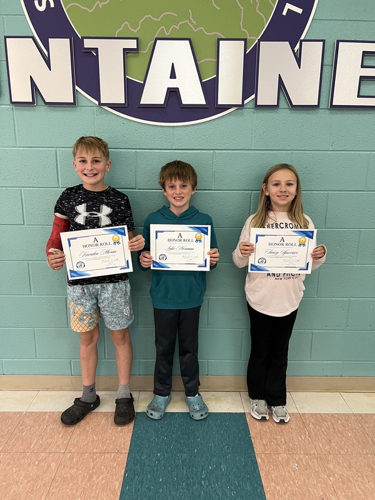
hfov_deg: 53.1
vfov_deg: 67.3
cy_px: 250
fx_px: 376
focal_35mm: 26
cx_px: 188
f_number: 1.5
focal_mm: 5.7
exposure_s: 1/60
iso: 125
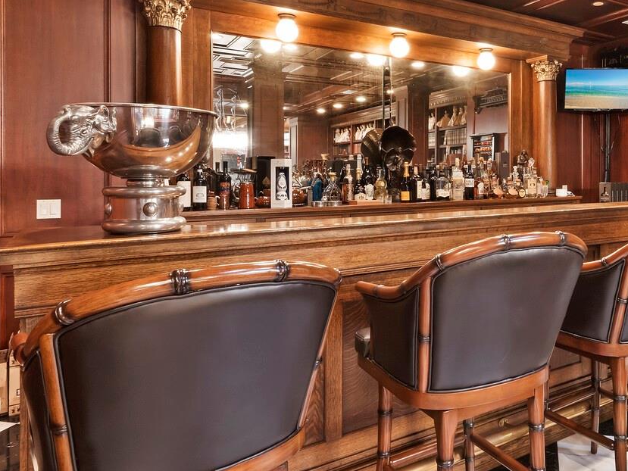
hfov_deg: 63.3
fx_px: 490
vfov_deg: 50.3
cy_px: 151
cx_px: 430
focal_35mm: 27
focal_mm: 7
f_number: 11
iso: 400
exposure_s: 6
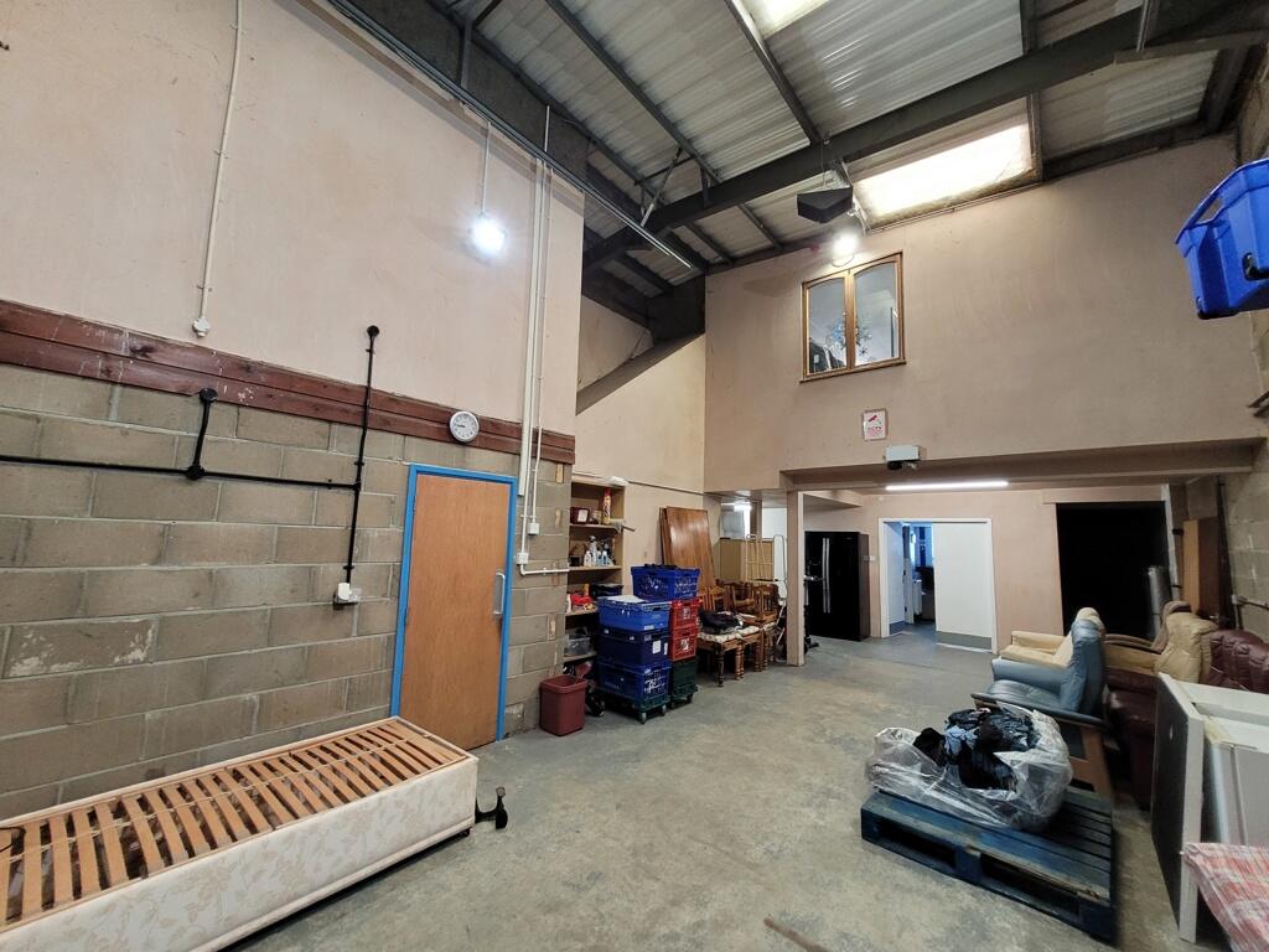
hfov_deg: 106.2
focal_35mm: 13
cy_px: 476
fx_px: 477
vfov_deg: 89.9
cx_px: 634
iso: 320
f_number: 2.2
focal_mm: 1.74
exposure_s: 1/50
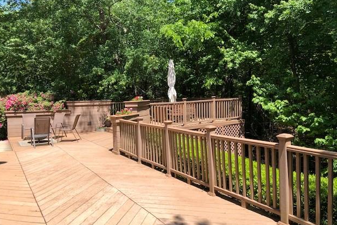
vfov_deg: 43.6
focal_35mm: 30
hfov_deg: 61.9
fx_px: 281
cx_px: 167
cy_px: 110
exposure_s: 1/842
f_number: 1.8
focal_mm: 4
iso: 20
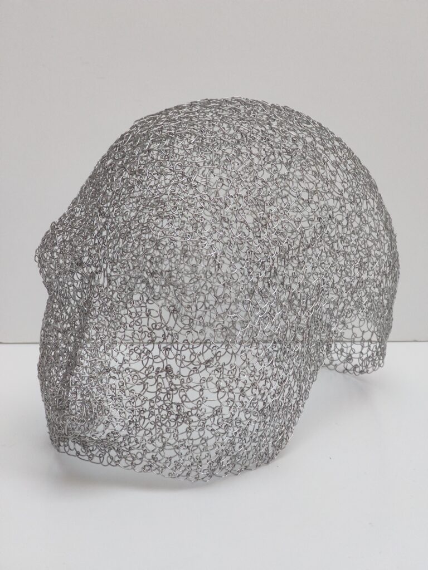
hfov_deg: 28.0
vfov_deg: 36.8
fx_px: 857
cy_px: 285
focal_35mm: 52
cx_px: 214
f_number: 2.4
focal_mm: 5.54
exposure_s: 1/50
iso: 432
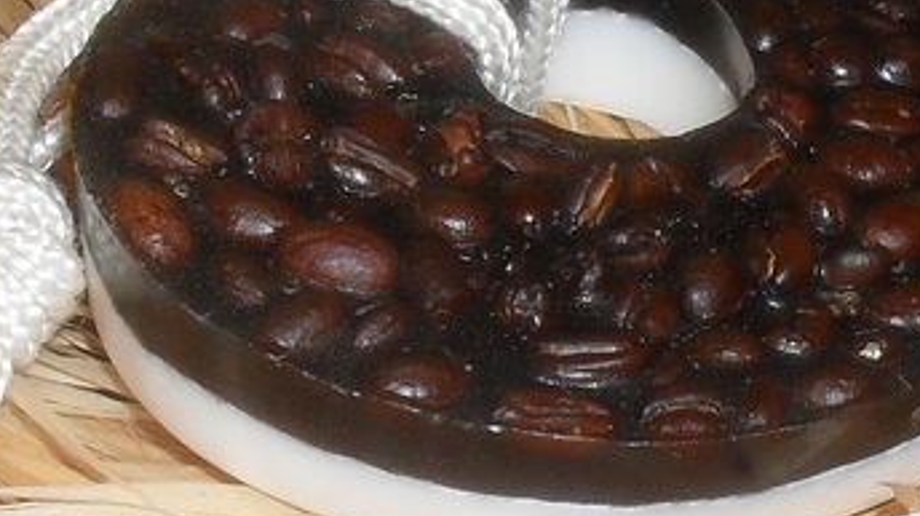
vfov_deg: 19.4
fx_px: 1487
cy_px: 74
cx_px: 449
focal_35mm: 61
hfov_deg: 34.4
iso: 200
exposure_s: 1/45
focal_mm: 6.3
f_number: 3.2
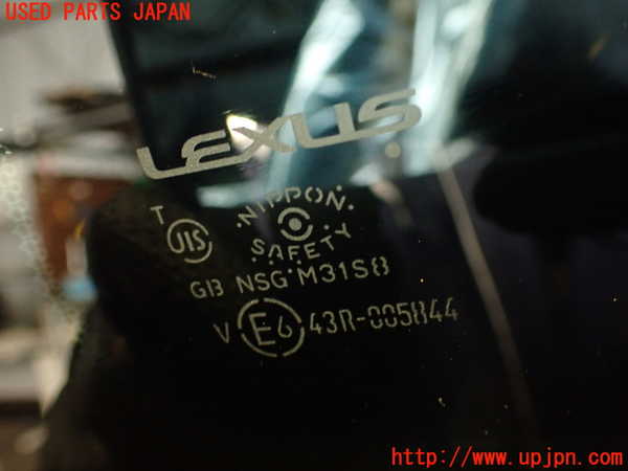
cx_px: 314
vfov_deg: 44.2
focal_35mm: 32
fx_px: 581
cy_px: 236
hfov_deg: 56.8
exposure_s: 1/15
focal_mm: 5.79
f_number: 2.4
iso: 800
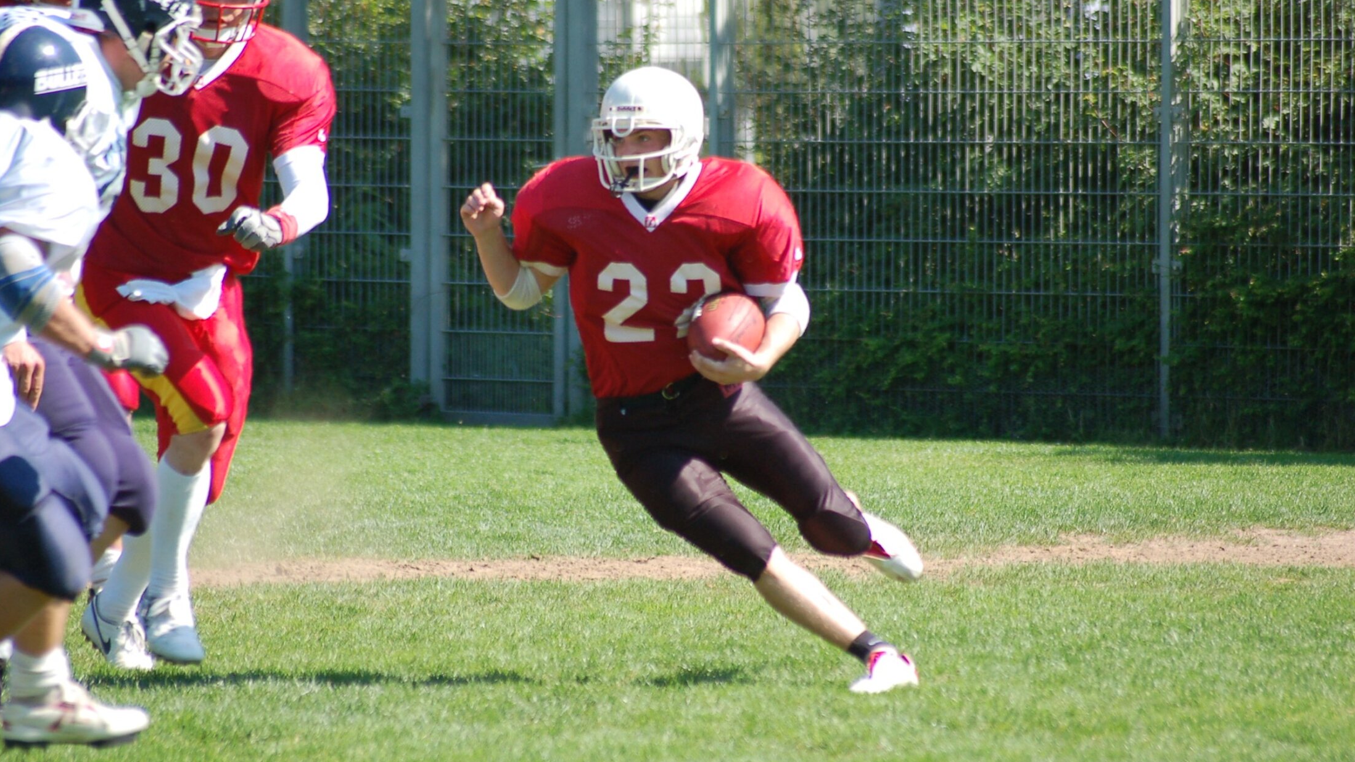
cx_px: 677
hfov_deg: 5.7
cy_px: 327
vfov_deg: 3.2
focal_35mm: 377
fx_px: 13546
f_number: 5.3
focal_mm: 240
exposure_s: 1/640
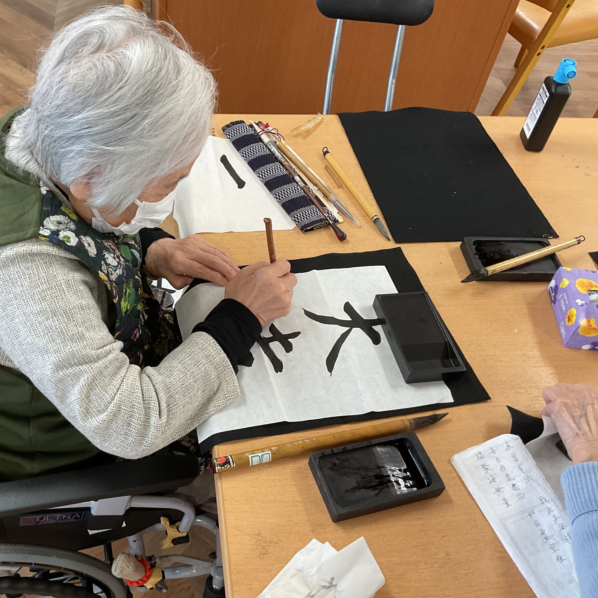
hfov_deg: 46.6
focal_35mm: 35
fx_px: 684
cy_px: 293
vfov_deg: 47.2
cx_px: 205
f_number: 1.8
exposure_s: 1/60
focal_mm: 3
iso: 100
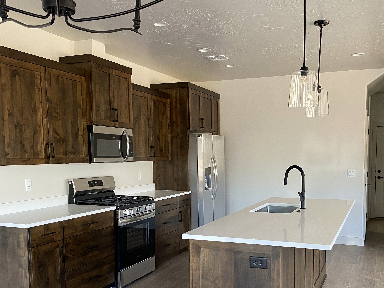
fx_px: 410
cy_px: 192
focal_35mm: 37
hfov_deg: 50.0
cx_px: 214
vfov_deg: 38.2
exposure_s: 1/80
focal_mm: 4.25
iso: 125
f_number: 1.8
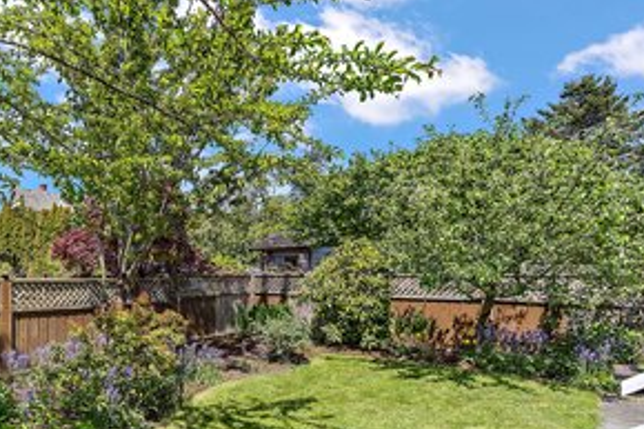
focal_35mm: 24
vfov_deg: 52.1
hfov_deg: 70.4
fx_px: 429
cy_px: 285
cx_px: 188
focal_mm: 16
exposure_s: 1/160
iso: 400
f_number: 7.1
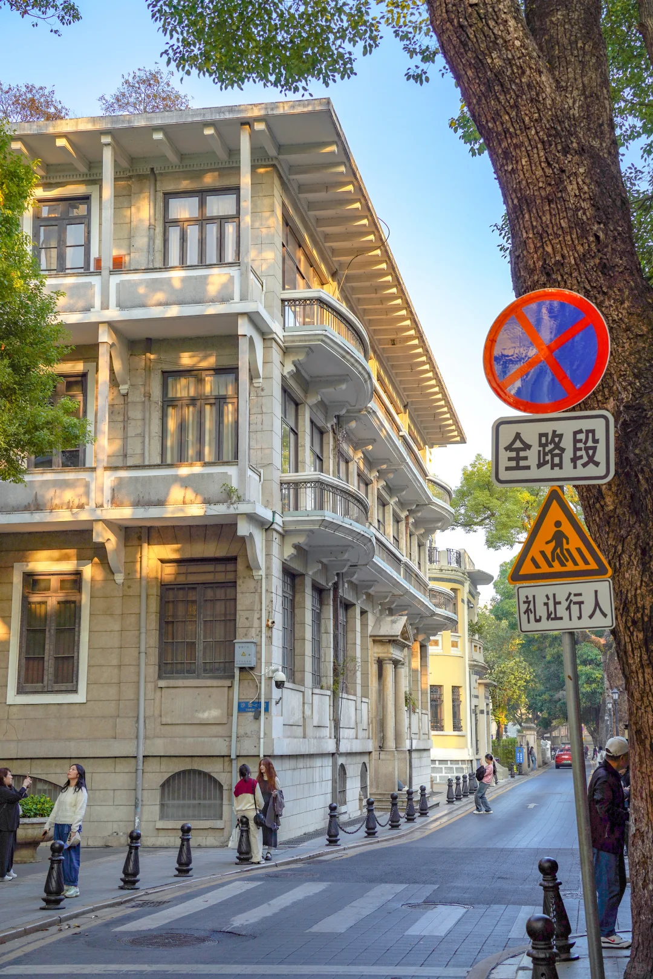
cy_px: 490
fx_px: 1306
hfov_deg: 28.1
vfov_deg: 41.1
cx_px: 326
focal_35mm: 48
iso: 100
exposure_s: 1/160
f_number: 5.6
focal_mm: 48
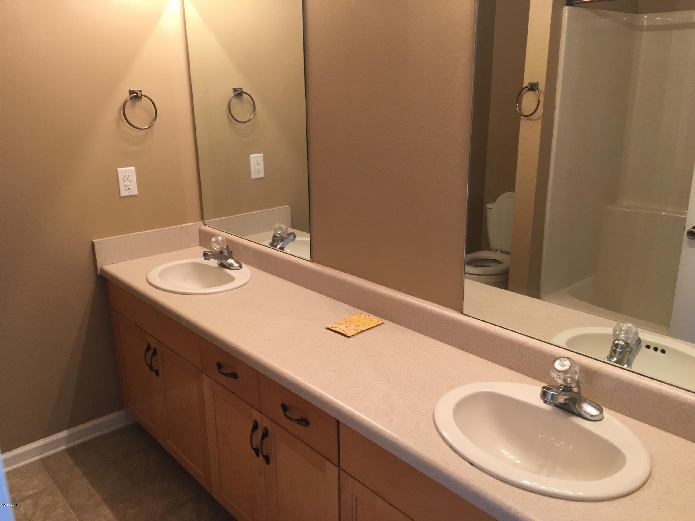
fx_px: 582
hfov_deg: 61.7
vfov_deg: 48.2
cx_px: 348
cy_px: 260
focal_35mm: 29
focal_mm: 4.15
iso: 80
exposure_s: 1/30
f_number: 2.2
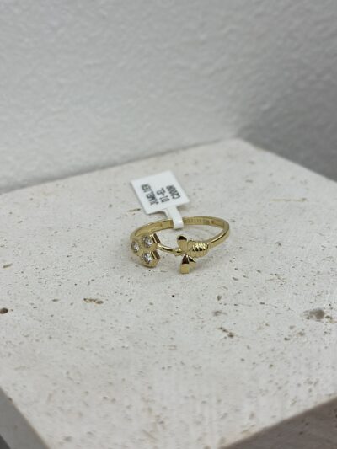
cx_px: 168
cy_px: 224
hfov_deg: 30.3
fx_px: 623
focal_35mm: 48
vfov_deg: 39.6
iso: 80
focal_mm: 6.86
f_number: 1.78
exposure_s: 1/631
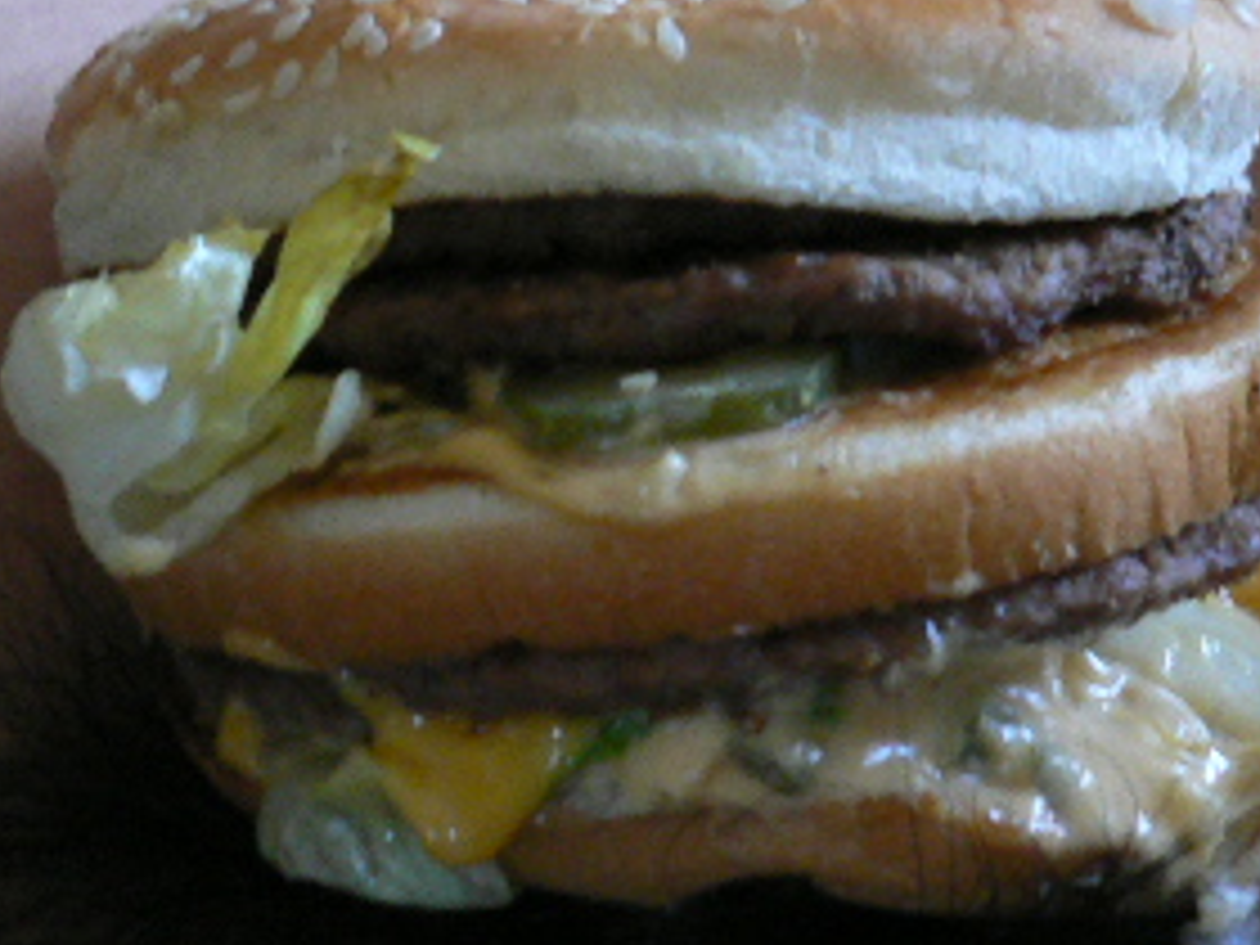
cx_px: 702
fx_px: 2912
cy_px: 306
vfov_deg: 18.4
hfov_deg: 24.4
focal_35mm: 80
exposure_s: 1/8
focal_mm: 5.8
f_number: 2.8
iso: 200
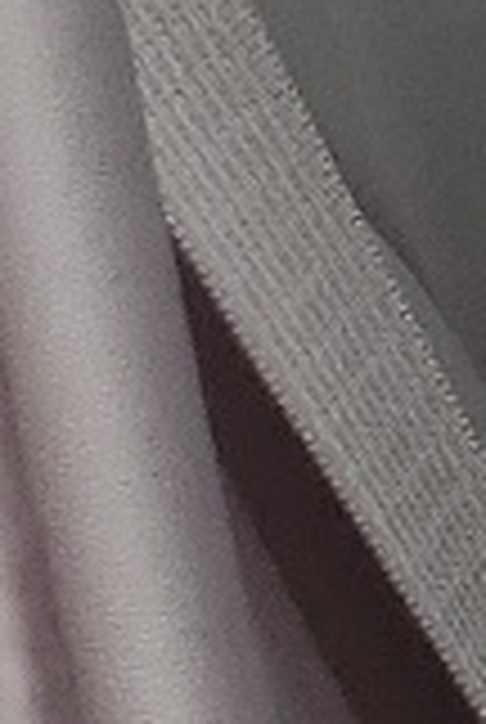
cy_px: 1057
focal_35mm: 268
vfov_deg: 7.5
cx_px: 2718
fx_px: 5403
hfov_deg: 4.3
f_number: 1.5
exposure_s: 1/179
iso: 50
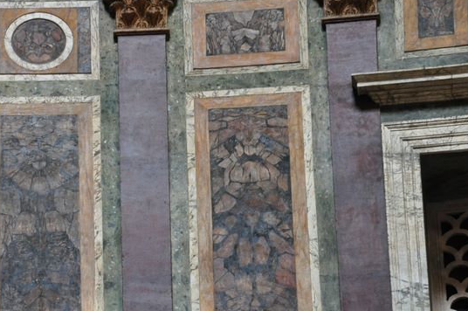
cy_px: 203
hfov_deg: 6.8
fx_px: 3908
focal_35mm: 301
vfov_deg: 4.6
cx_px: 45
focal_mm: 105
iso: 800
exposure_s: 1/15
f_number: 6.3
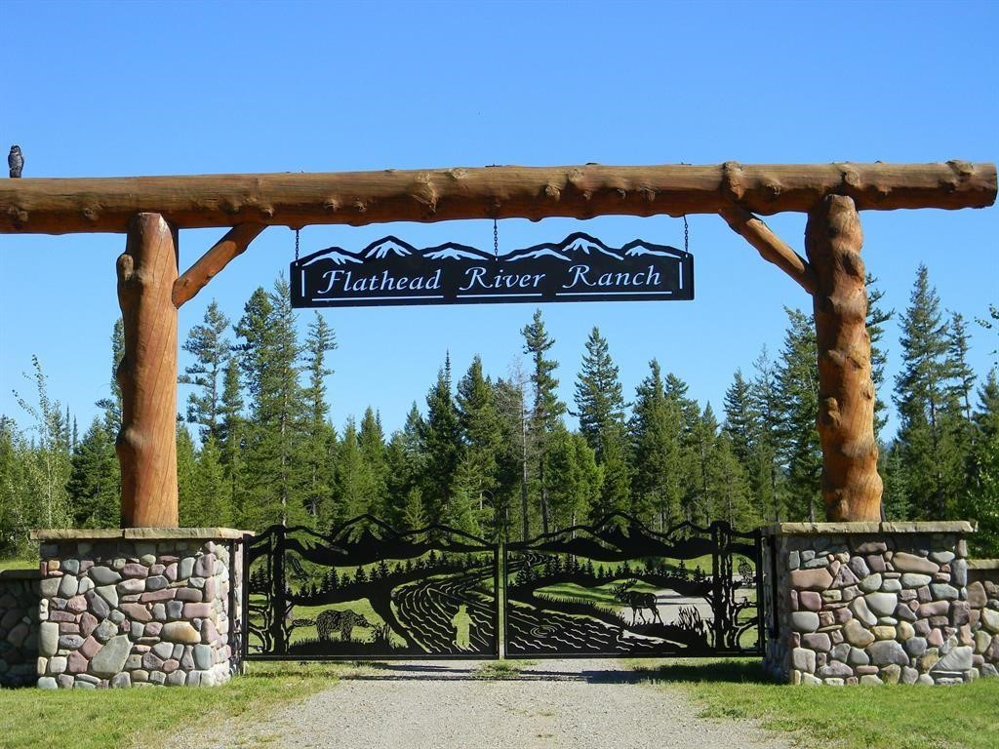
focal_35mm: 47
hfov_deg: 40.4
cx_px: 500
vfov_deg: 30.9
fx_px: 1356
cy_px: 374
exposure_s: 1/556
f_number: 3.9
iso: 80
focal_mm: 8.6
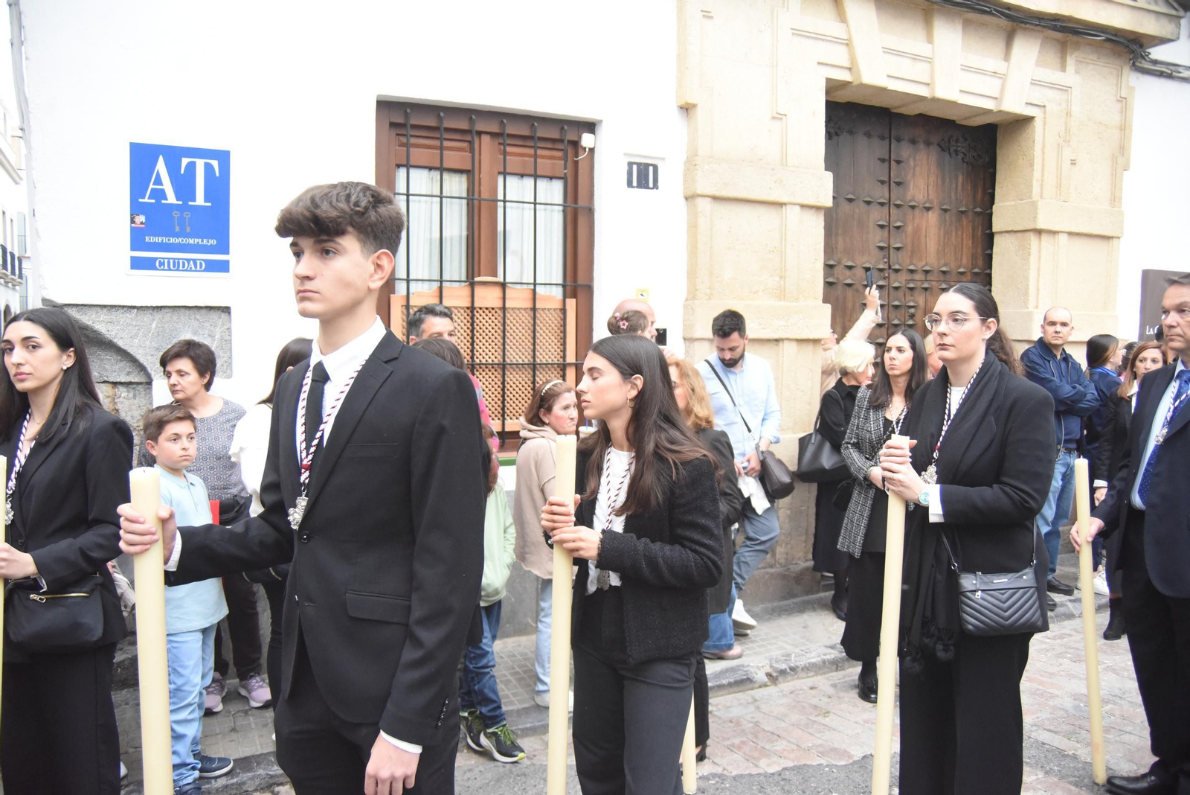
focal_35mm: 29
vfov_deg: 45.0
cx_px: 595
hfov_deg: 63.6
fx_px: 959
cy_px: 398
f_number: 6.3
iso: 5600
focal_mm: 29
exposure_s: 1/320
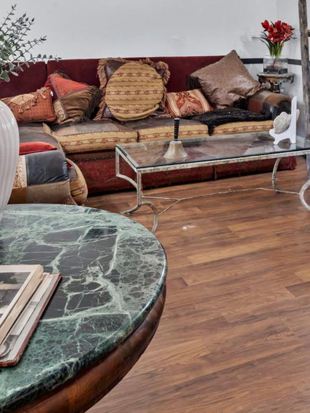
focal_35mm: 44
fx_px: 525
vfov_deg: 39.3
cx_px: 245
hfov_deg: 32.1
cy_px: 27
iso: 320
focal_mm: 16
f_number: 7.1
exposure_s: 1
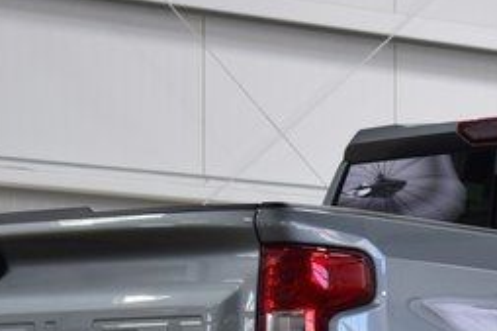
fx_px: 2842
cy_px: 485
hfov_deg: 9.9
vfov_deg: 6.6
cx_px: 550
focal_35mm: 206
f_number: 6.3
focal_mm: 34
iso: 400
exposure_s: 1/20
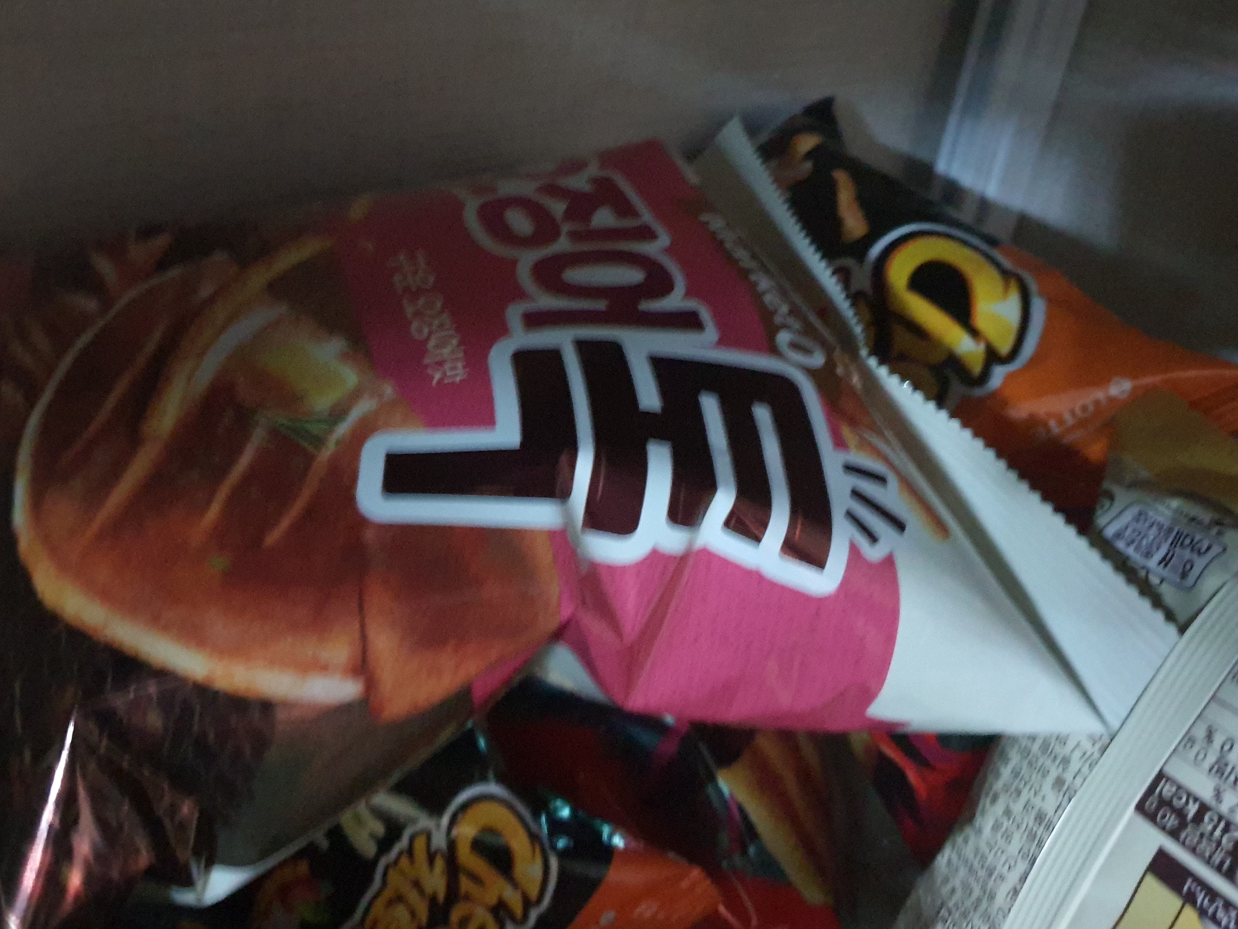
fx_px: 1109
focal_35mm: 31
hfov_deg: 58.3
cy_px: 404
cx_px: 565
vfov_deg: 45.3
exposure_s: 1/6
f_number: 1.5
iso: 1000
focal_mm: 4.3
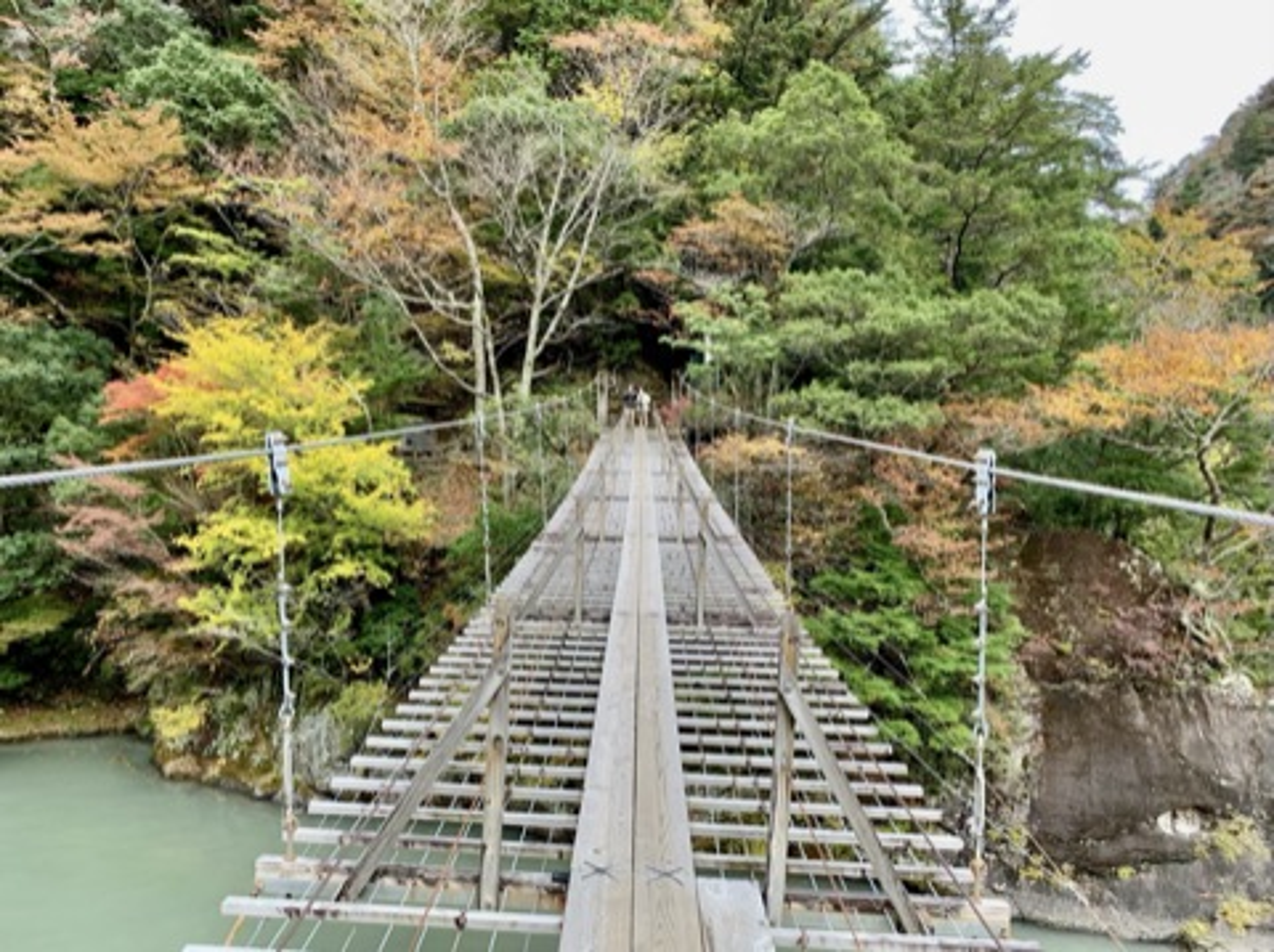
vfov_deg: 53.0
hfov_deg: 67.4
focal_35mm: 26
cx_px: 637
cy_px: 476
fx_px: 956
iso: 25
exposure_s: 1/127
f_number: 1.8
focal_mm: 4.25
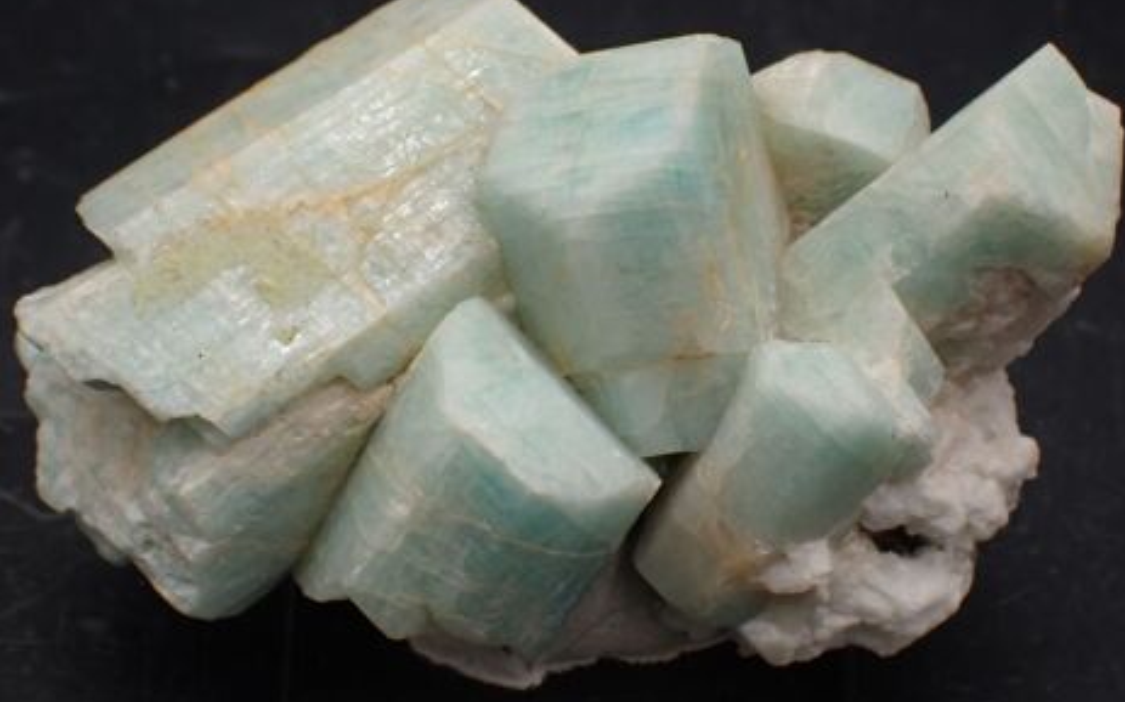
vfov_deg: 11.9
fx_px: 3371
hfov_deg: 18.9
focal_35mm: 110
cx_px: 581
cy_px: 330
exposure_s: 1/400
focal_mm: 18
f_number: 6.3
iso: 320
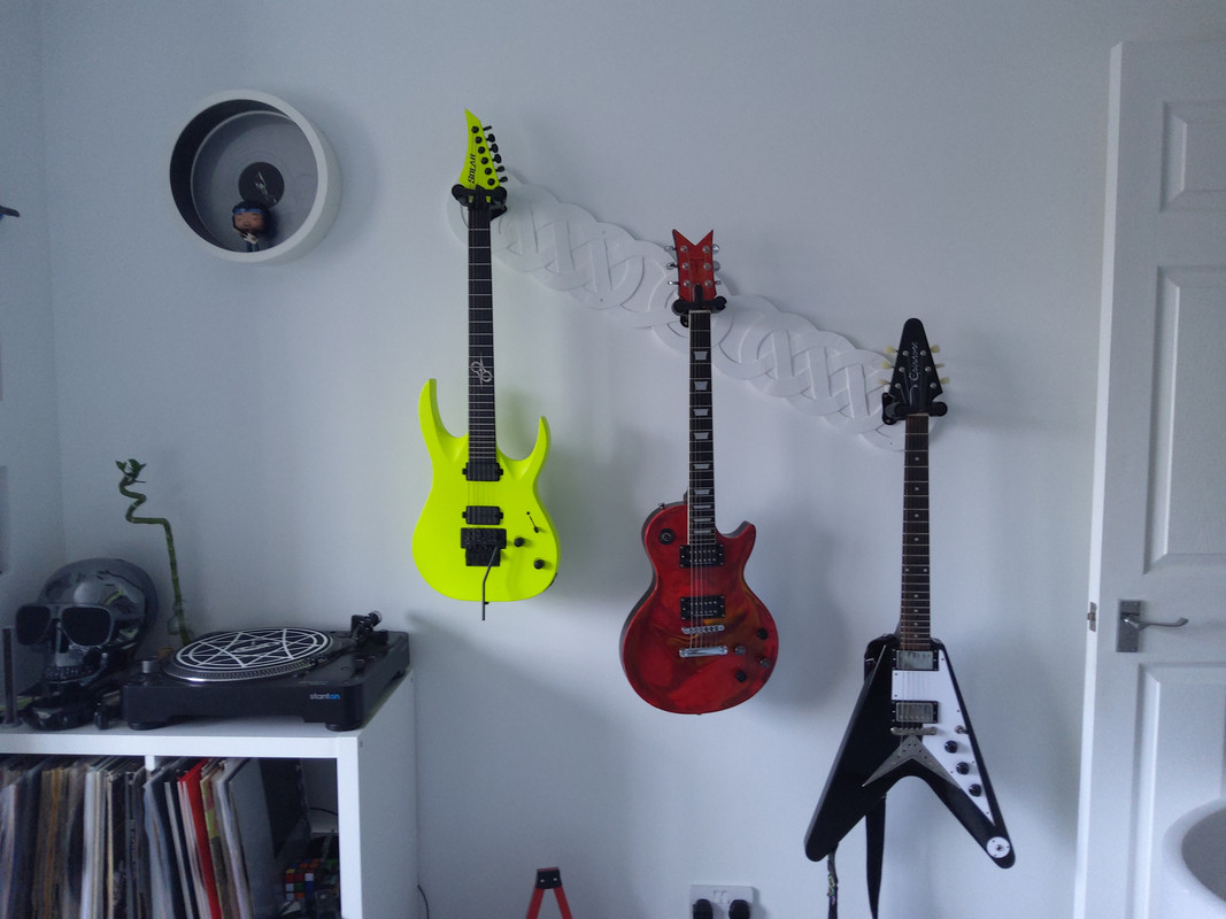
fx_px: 921
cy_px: 460
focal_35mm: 26
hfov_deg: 67.3
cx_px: 613
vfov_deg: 53.1
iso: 125
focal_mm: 3.08
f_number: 2
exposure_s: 1/33
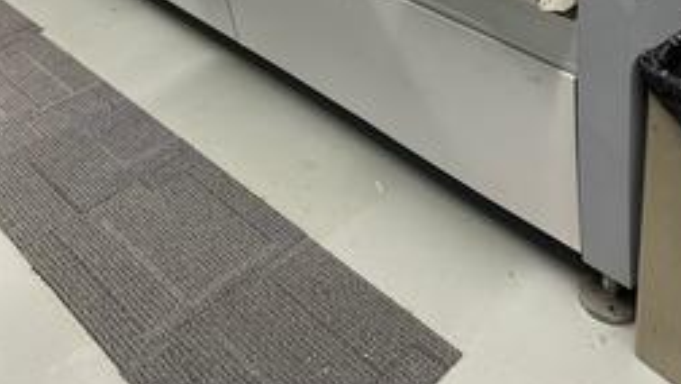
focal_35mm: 45
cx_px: 392
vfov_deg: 24.1
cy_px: -78
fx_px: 813
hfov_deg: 45.3
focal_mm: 4.25
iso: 80
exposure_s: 1/60
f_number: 1.8
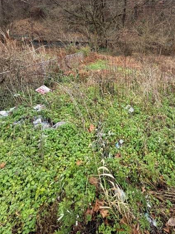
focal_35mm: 19
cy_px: 81
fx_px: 128
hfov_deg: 67.3
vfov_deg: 82.2
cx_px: 112
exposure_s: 1/121
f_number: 2.2
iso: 200
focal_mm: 2.22
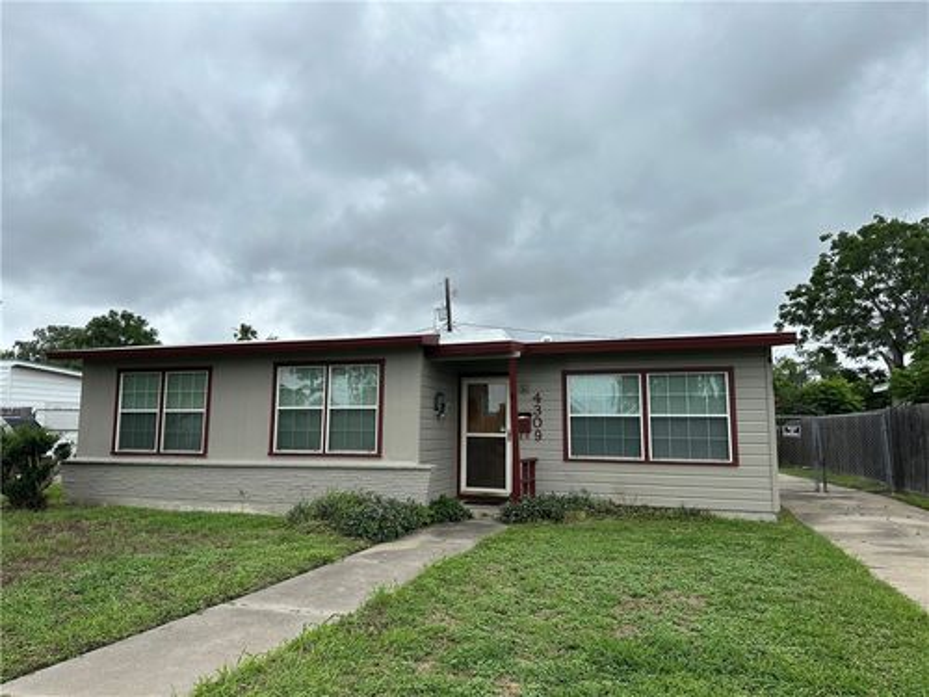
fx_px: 644
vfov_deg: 56.8
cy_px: 348
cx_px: 464
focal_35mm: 24
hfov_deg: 71.6
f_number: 1.78
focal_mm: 6.86
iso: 80
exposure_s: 1/2732
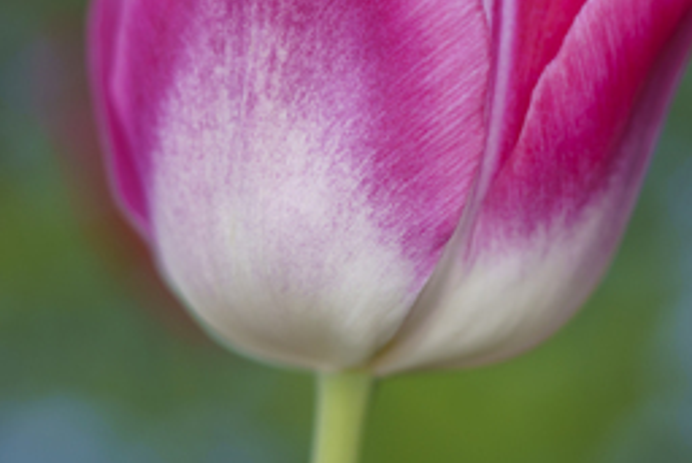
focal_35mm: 211
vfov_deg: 6.5
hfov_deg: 9.7
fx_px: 4058
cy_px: 127
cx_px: 608
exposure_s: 1/500
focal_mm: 90
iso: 200
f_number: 2.8
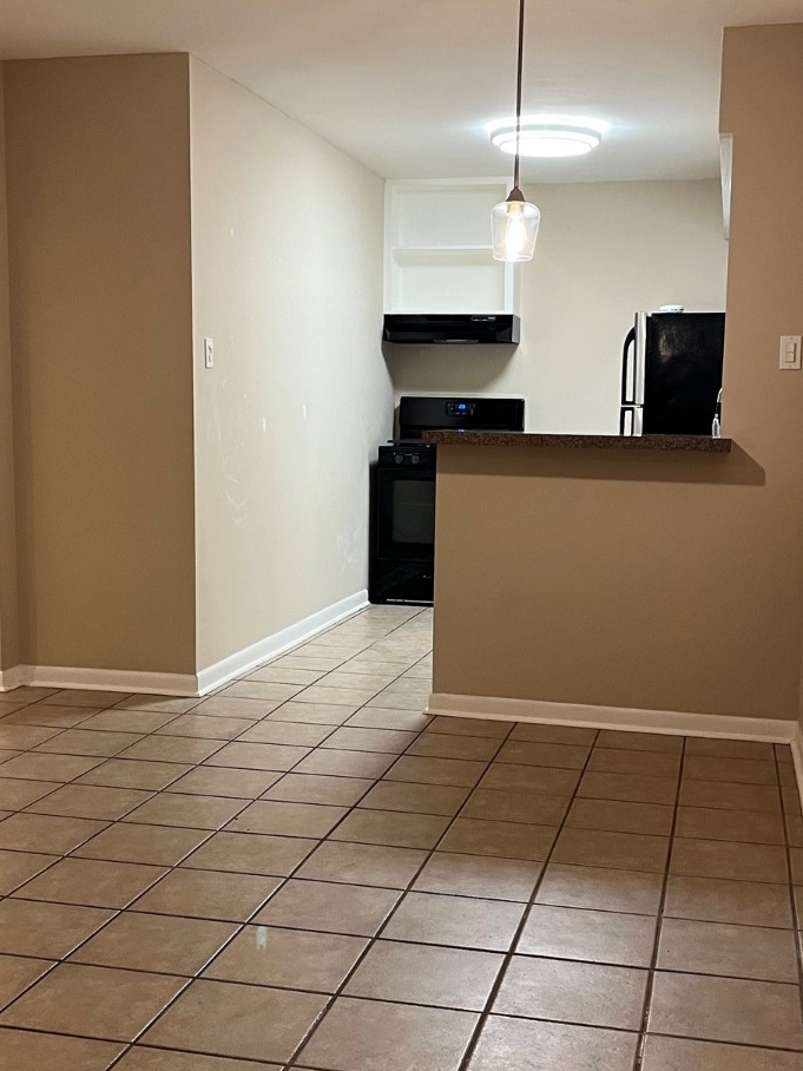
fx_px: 1361
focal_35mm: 44
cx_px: 384
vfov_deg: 42.9
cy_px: 578
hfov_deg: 32.9
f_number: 1.6
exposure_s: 1/60
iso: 200
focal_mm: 5.1
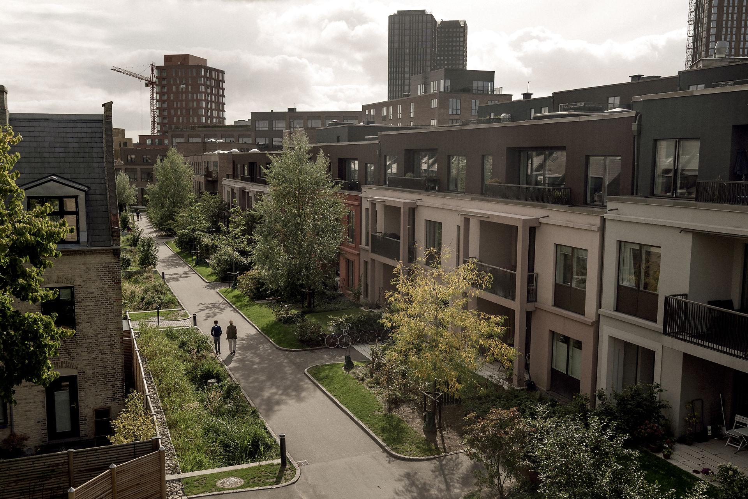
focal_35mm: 33
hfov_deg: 57.2
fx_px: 686
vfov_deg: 40.0
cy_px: 250
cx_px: 374
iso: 50
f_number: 5
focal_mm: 33
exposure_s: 1/800
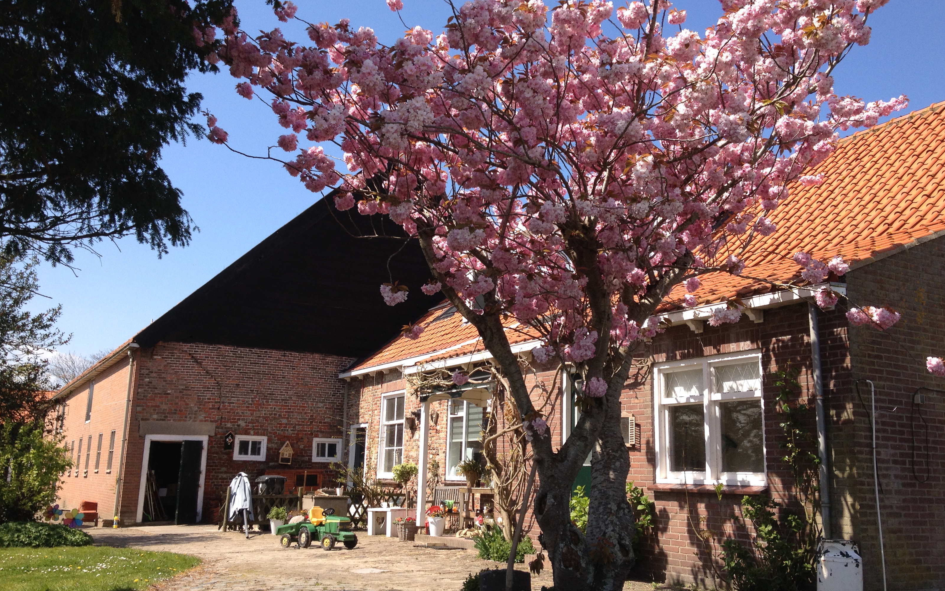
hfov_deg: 51.5
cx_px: 478
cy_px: 280
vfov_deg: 33.6
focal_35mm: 38
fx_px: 979
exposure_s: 1/1004
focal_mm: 4.28
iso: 50
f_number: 2.4
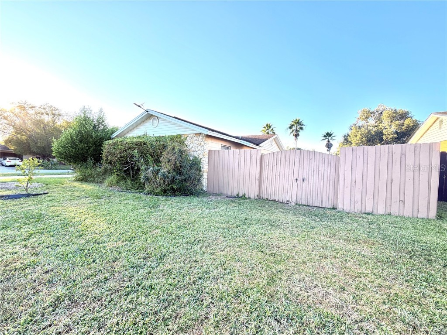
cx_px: 224
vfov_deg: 85.7
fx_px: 181
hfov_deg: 102.1
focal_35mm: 14
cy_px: 168
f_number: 2.2
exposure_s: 1/121
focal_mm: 2.22
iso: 64
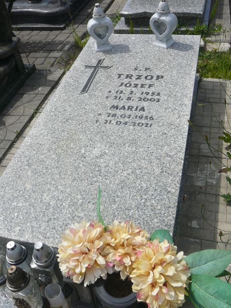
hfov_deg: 40.7
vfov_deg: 52.6
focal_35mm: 35
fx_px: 311
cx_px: 116
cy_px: 154
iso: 80
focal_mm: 5.2
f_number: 5
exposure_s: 1/640
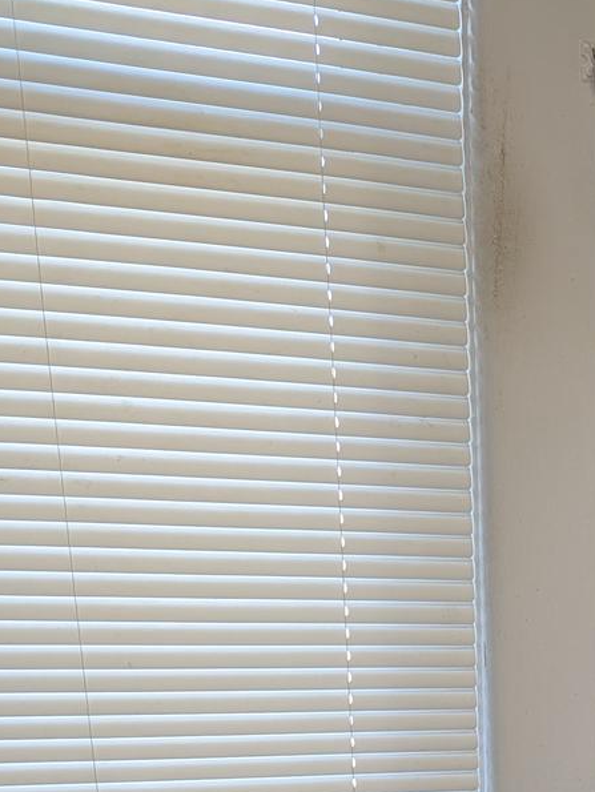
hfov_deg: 21.5
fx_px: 1419
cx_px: 763
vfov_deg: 27.7
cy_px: 928
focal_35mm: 62
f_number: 1.85
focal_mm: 6.81
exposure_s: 1/60
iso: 44
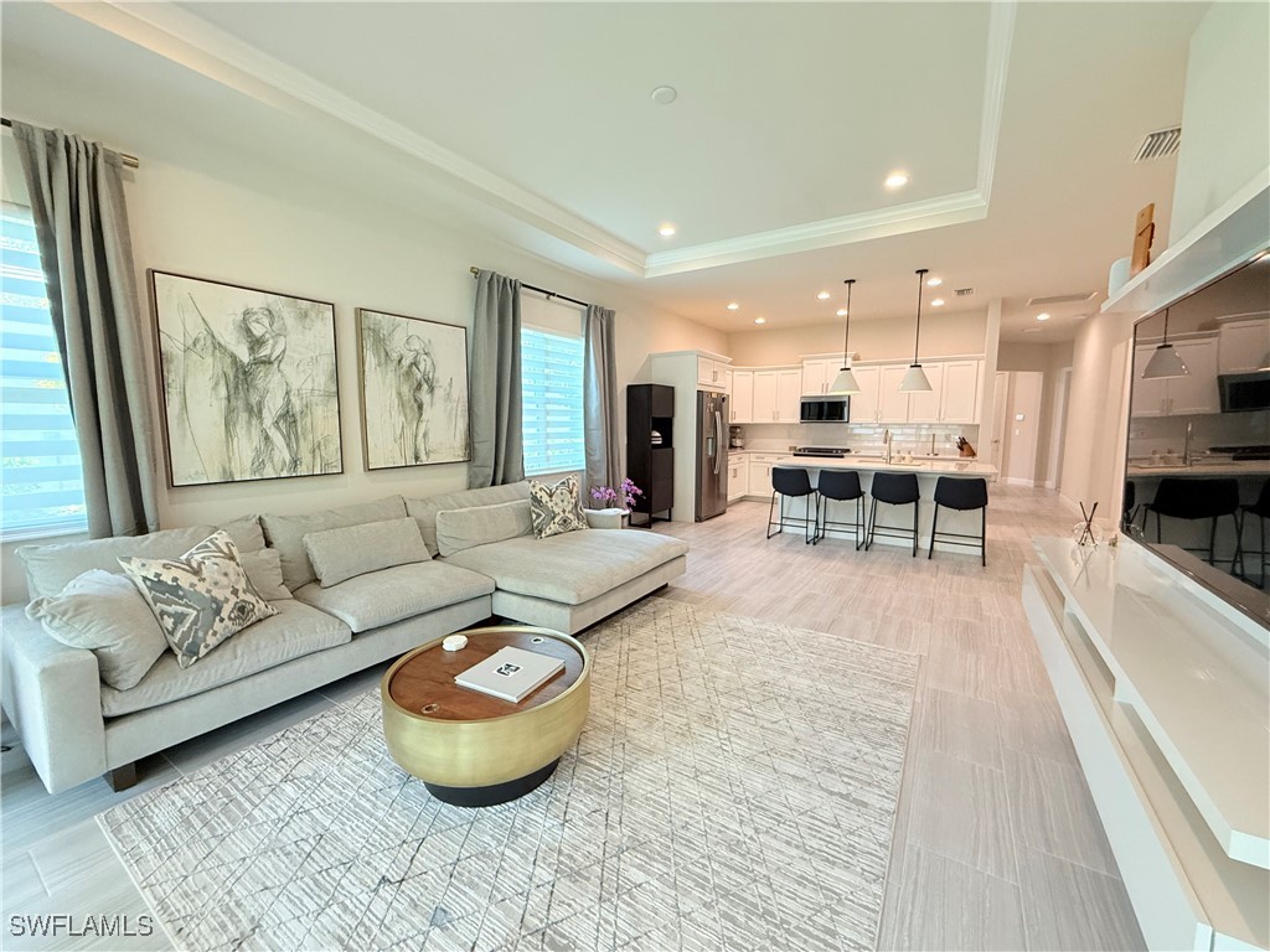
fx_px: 514
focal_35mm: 14
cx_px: 635
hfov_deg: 102.1
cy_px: 476
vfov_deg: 85.7
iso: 400
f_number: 2.2
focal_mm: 2.22
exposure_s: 1/120
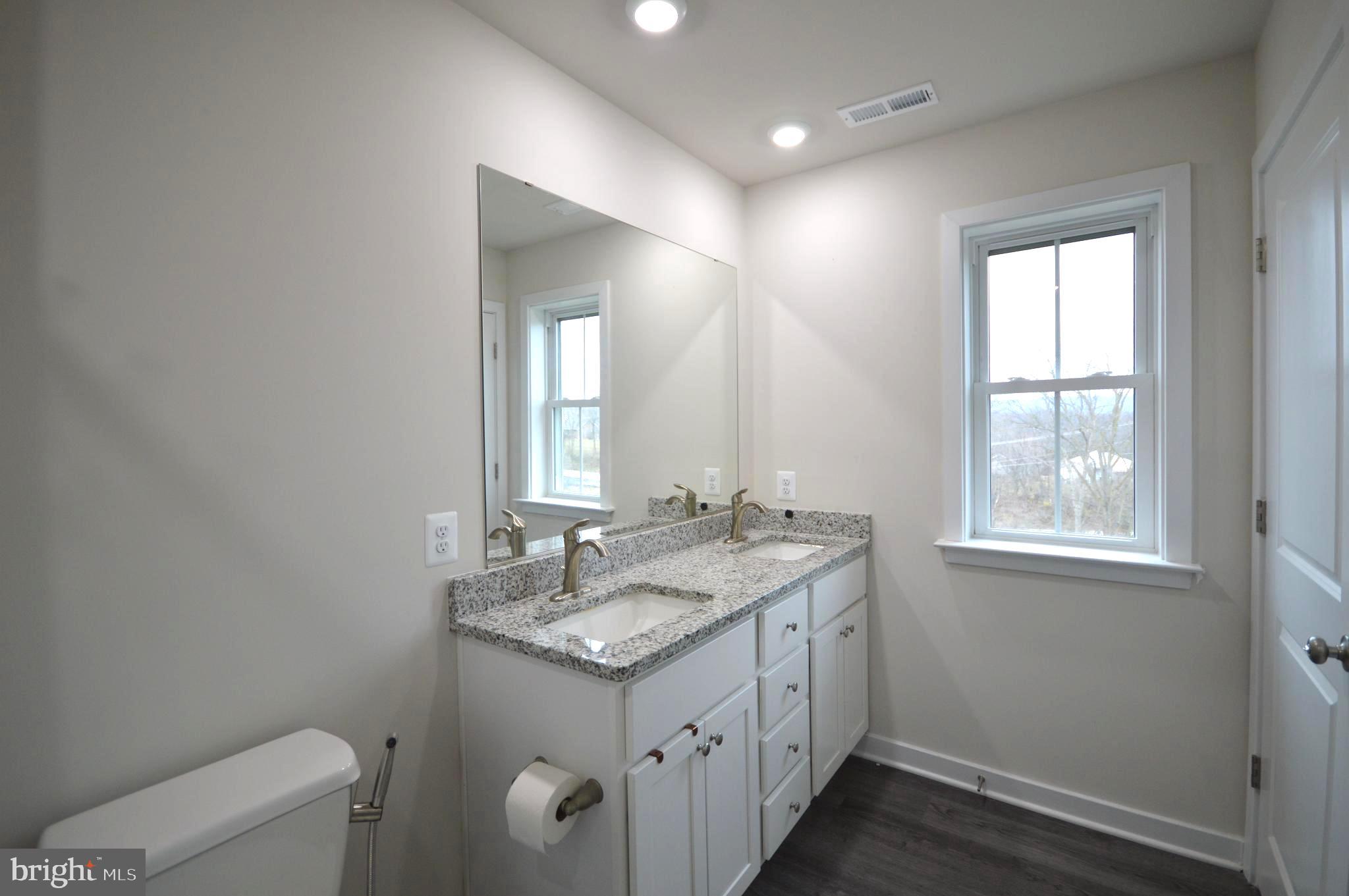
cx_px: 674
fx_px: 561
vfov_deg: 77.2
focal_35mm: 15
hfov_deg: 100.4
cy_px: 448
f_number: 4
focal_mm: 10
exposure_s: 1/60
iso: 400
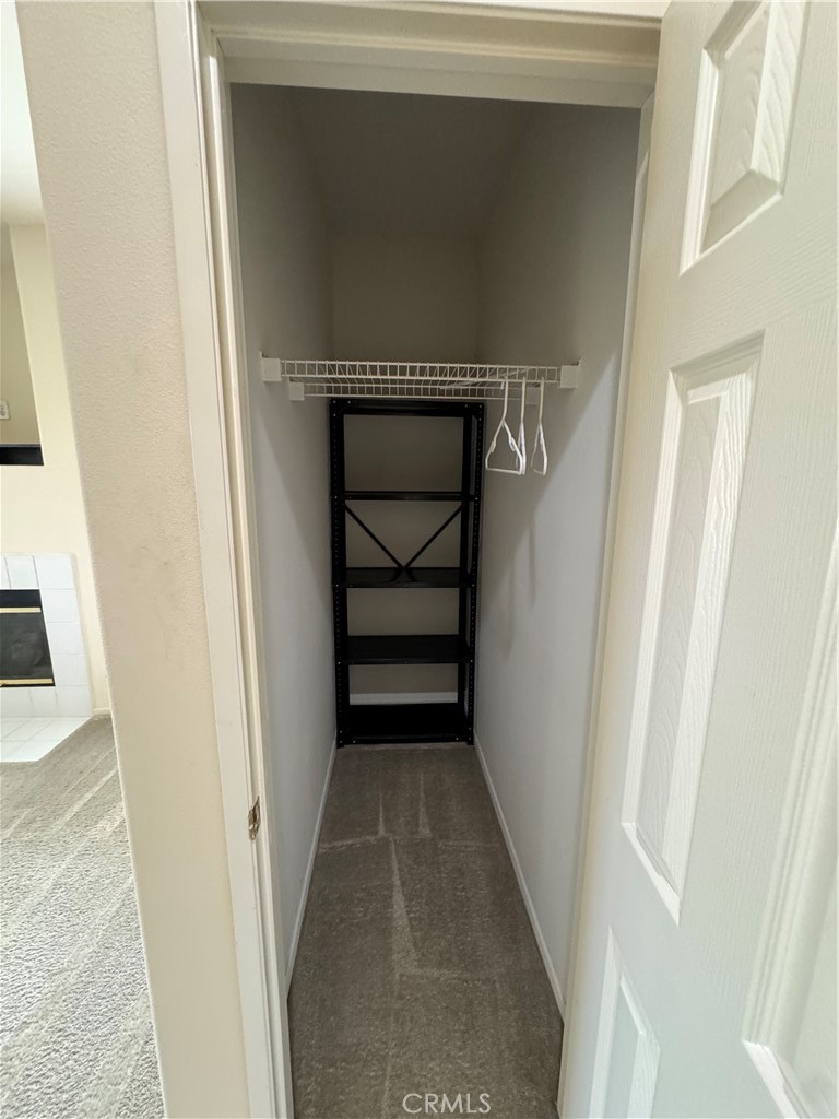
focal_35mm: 14
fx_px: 452
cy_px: 560
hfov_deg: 85.7
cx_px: 420
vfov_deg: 102.1
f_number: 2.2
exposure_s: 1/60
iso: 500
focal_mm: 2.22
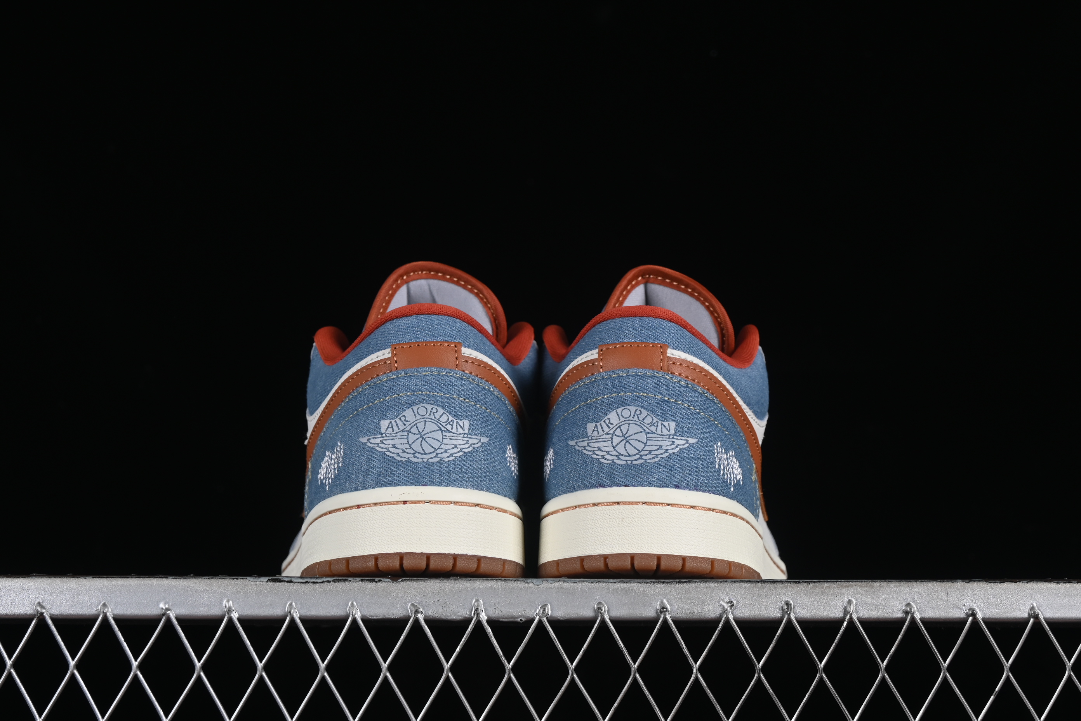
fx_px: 2252
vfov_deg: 18.2
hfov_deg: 27.0
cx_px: 540
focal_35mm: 75
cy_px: 360
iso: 160
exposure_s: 1/80
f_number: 8
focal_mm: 50
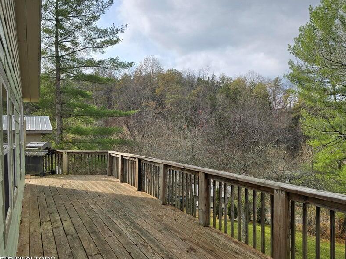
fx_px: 250
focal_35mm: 25
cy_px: 132
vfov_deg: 54.9
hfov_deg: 69.3
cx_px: 184
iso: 12
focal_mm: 6.3
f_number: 1.7
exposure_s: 1/417
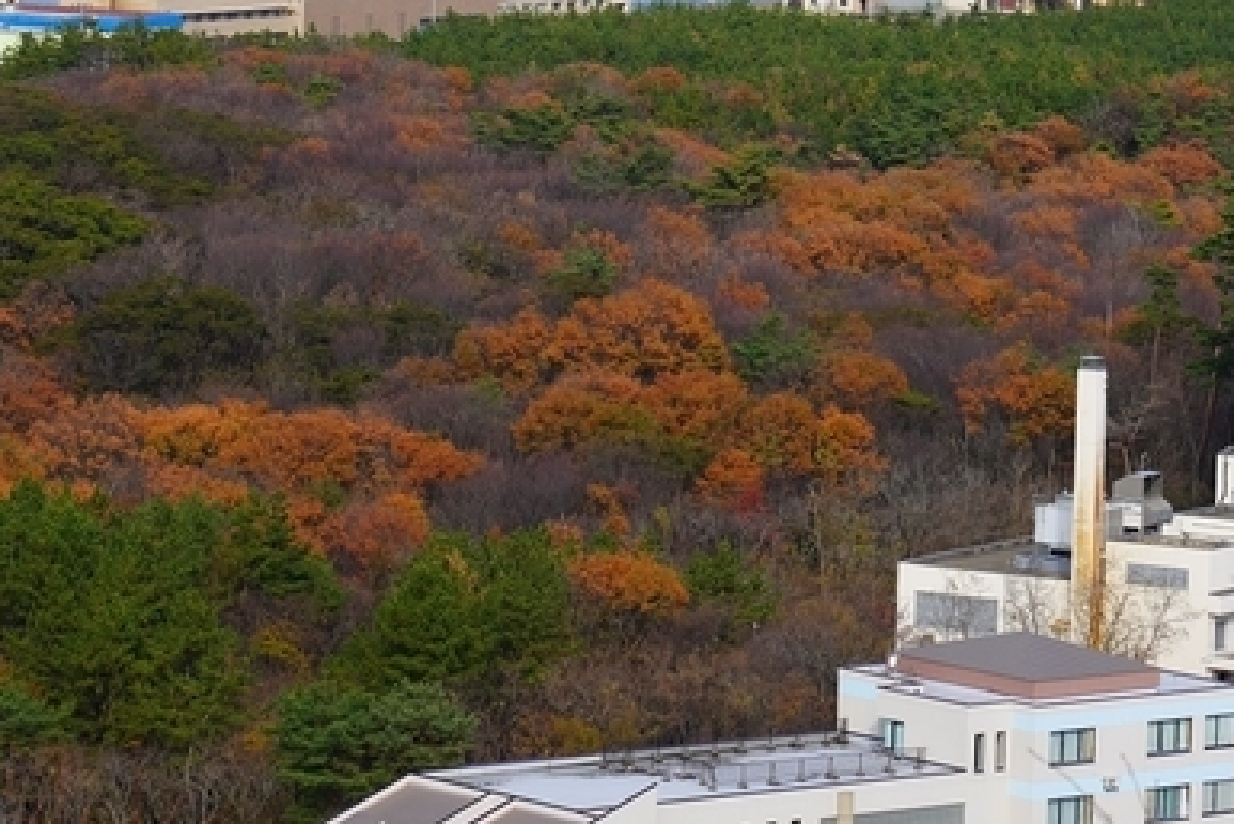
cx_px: 692
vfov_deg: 6.6
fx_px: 7132
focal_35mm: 208
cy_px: -29
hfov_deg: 9.9
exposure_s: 1/320
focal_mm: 100
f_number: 7.1
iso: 100
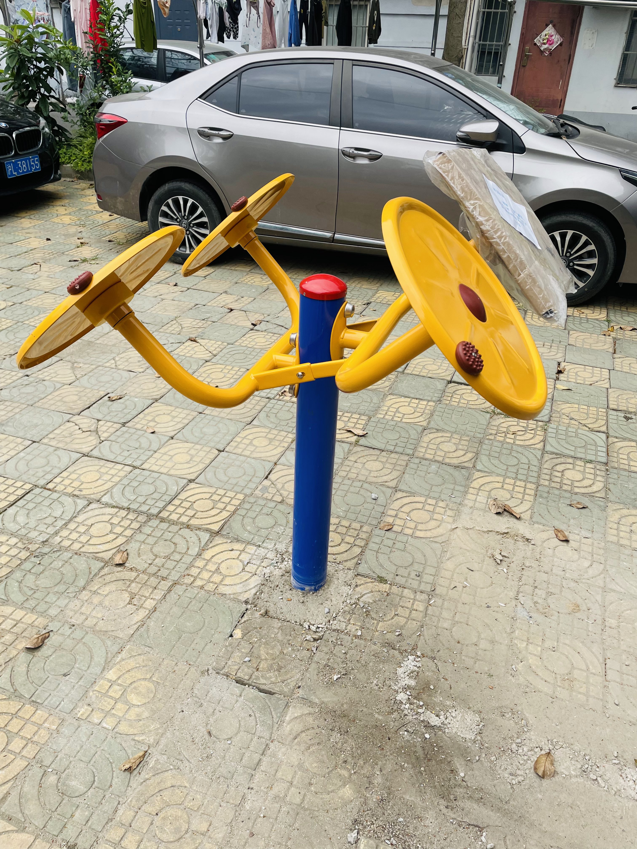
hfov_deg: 53.1
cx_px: 318
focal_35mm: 26
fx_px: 638
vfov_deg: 67.3
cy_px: 424
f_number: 1.6
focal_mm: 4.2
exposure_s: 1/356
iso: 32
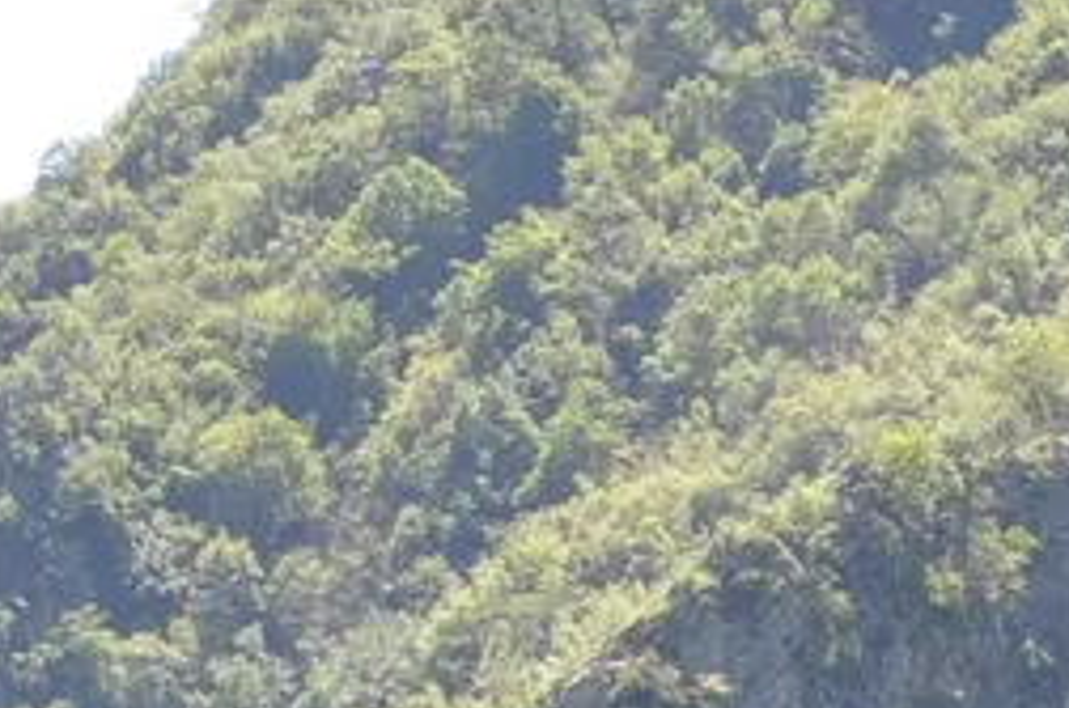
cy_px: 579
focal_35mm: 434
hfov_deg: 4.7
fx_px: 12863
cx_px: -785
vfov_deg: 3.2
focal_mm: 38
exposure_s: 1/200
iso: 200
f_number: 9
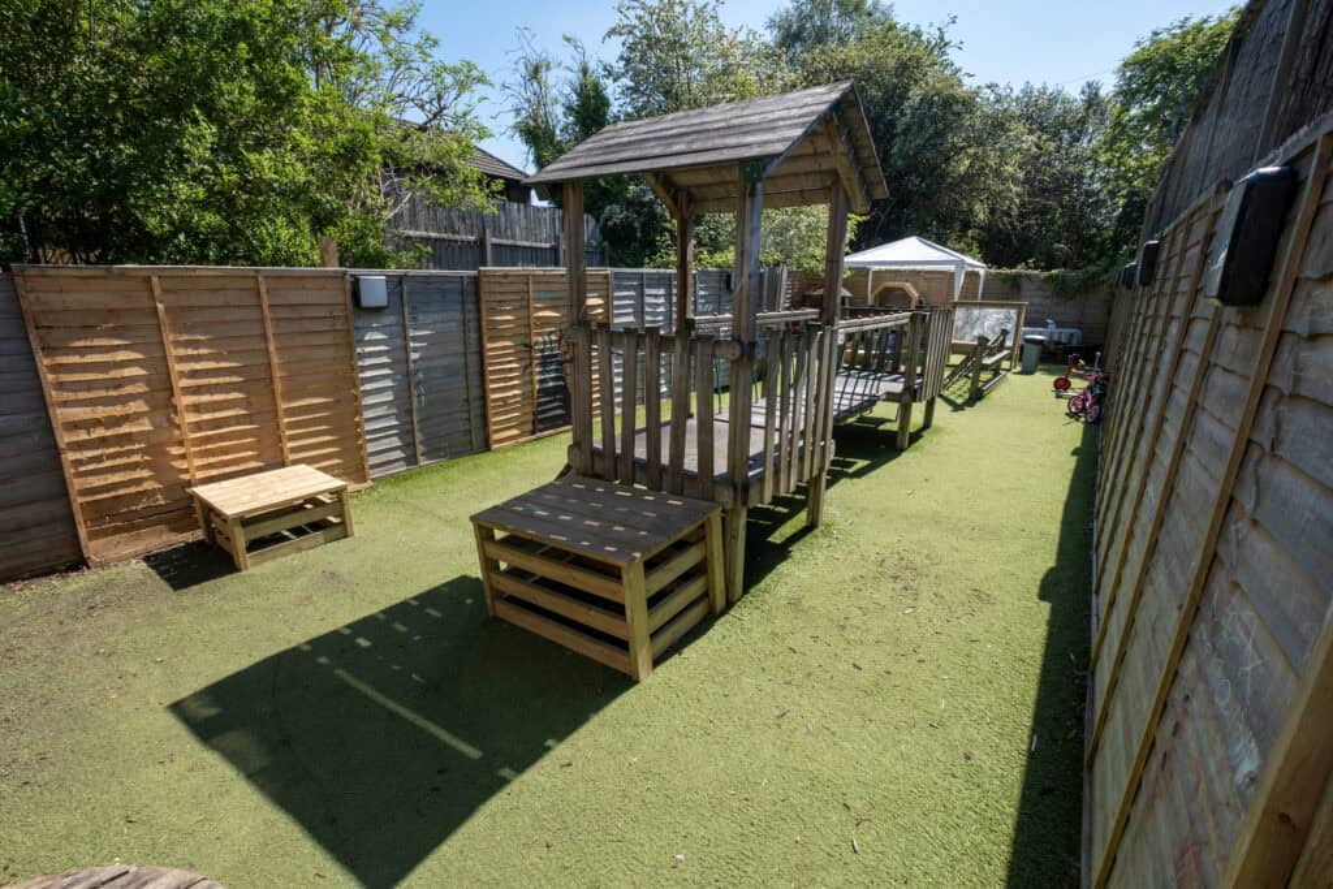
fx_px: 555
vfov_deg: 77.3
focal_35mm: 15
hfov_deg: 100.4
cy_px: 444
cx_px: 666
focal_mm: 10
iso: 160
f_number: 7.1
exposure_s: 1/200
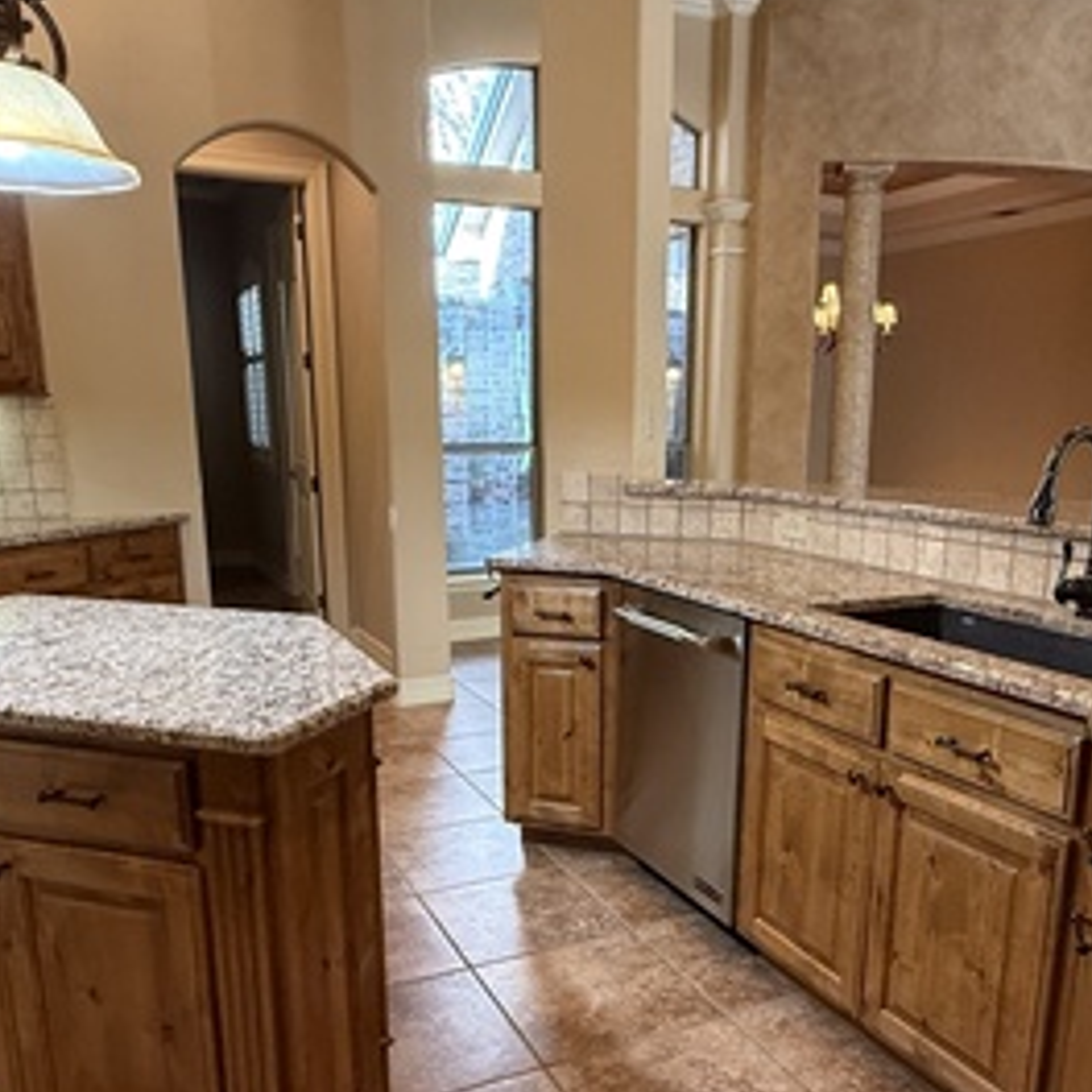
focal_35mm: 30
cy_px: 678
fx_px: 1071
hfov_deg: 53.9
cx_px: 604
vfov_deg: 53.5
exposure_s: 1/60
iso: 500
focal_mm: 2.22
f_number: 2.2
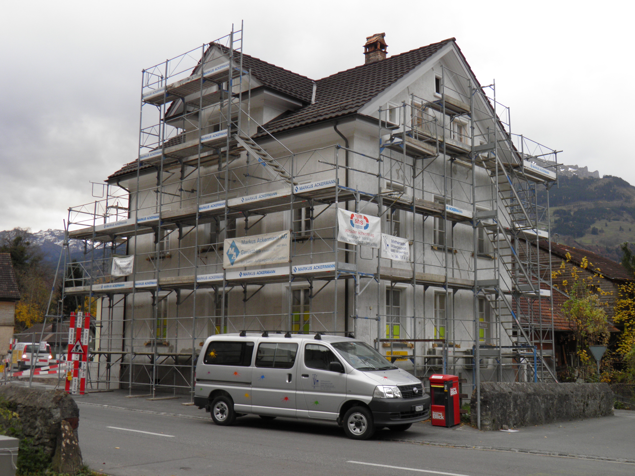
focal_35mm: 39
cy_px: 238
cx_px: 318
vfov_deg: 36.8
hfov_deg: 47.9
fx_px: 715
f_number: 3.2
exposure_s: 1/40
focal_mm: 7.1
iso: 64
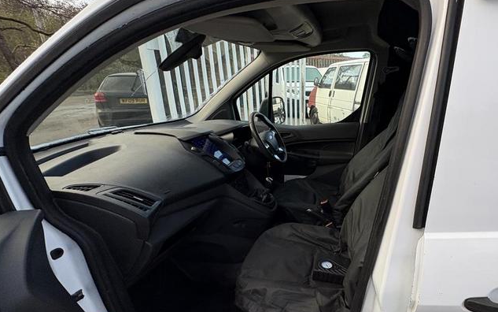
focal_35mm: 21
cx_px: 323
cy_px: 193
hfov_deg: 80.1
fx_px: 285
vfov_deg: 56.7
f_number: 2.2
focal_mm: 2.22
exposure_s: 1/188
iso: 40
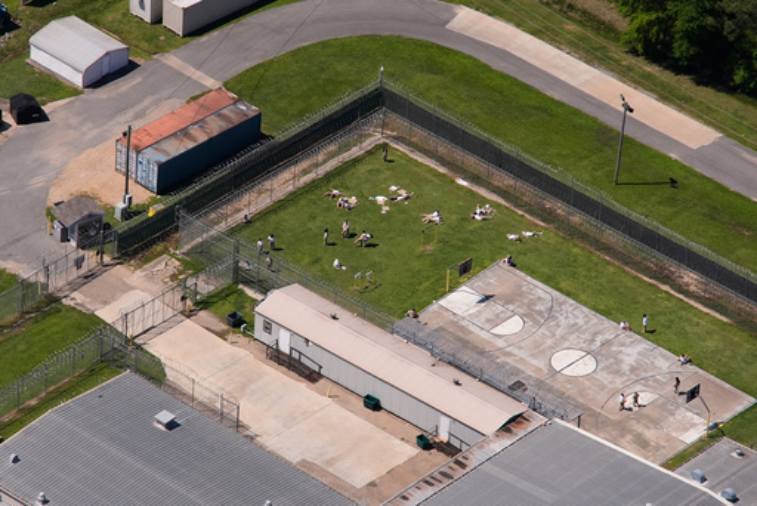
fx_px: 6249
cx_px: 378
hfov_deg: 6.9
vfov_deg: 4.6
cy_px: 253
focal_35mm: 297
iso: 800
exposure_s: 1/5000
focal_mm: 198
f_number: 6.3
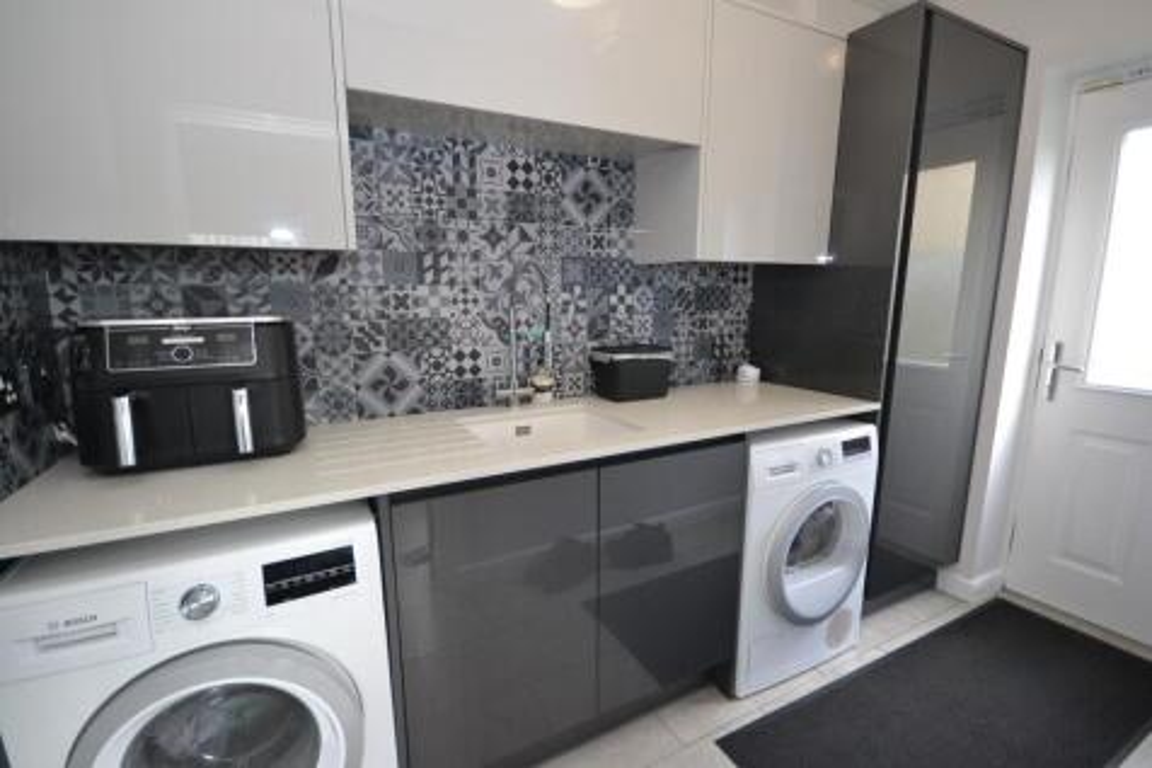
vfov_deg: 77.3
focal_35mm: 15
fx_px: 480
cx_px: 576
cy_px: 384
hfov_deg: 100.4
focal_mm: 10
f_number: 4
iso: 1000
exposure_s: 1/60
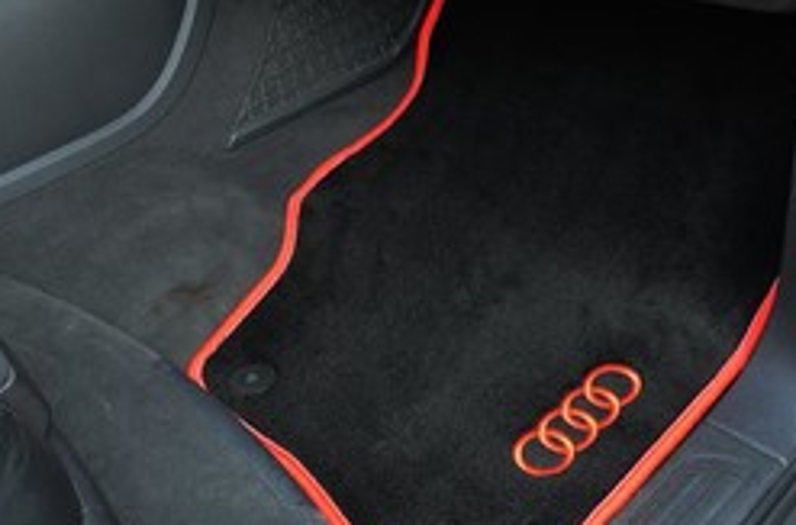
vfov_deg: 29.0
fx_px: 1014
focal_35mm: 46
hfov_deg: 42.4
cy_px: 283
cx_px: 512
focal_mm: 18
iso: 720
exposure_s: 1/15
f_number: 8
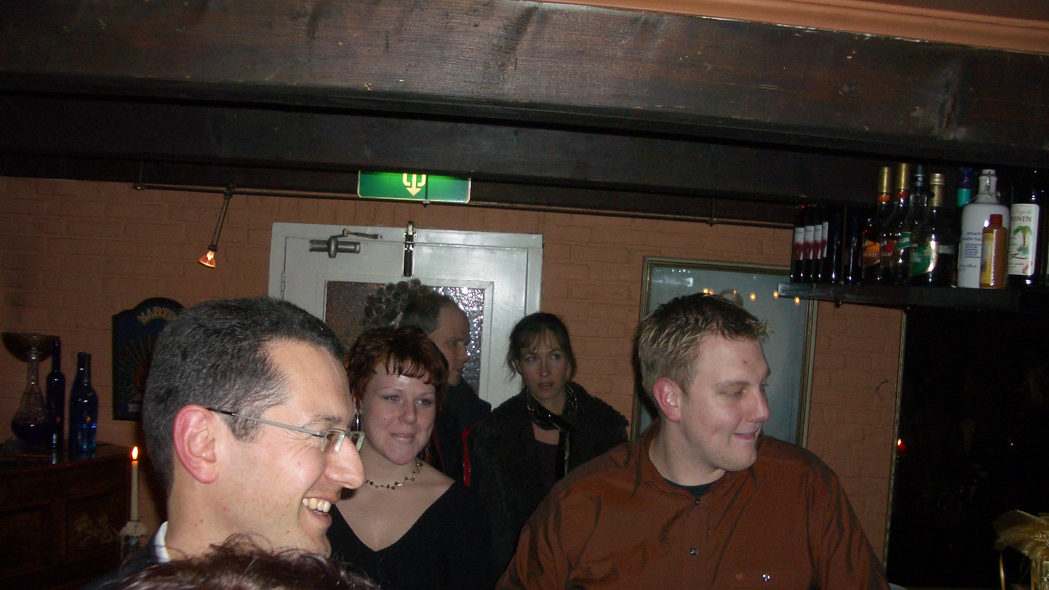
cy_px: 305
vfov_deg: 30.4
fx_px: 1085
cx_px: 515
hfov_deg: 51.6
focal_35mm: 39
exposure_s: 1/60
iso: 100
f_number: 2.6
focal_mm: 5.8
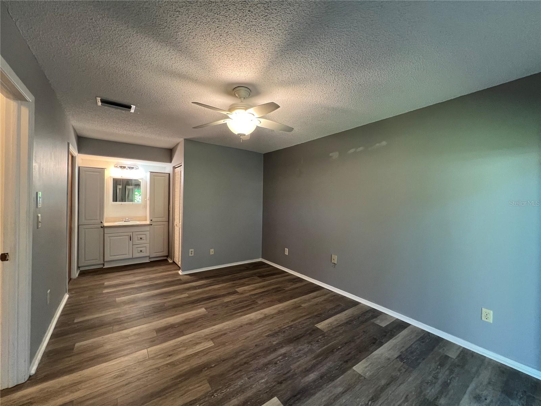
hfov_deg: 106.2
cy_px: 203
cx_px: 270
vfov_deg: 89.9
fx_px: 203
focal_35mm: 13
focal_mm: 1.57
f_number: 1.8
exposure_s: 1/60
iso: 320
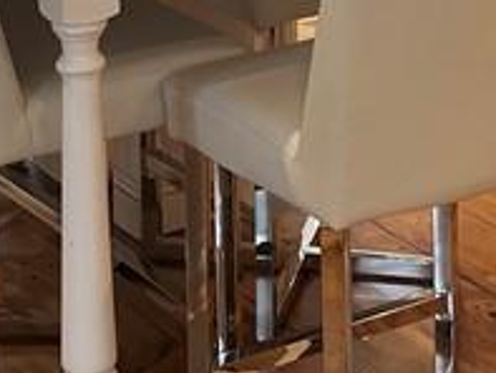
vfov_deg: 10.1
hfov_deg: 14.3
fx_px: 1936
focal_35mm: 135
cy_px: -383
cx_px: 536
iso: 64
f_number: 1.6
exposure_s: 1/60
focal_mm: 5.1
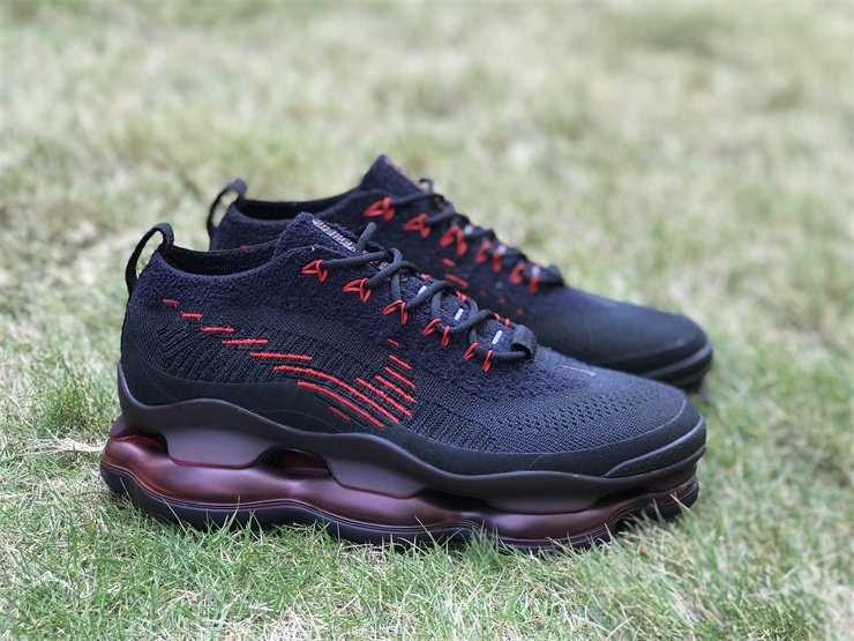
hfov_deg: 33.8
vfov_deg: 25.7
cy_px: 320
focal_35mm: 57
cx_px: 427
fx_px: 1406
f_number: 2.8
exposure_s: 1/100
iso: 20
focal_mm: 6.6
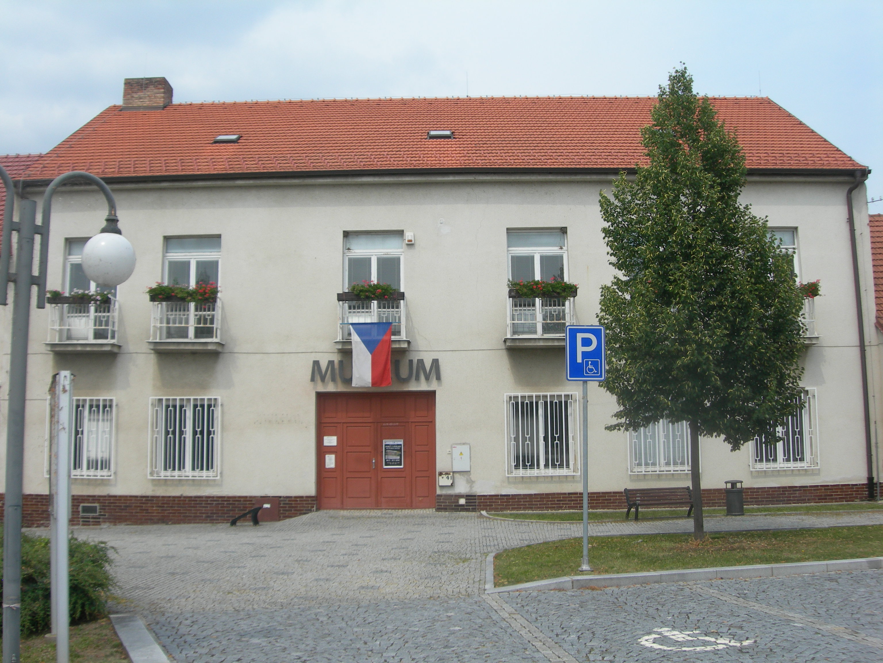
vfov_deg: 37.7
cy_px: 332
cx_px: 442
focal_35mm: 38
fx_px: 969
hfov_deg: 49.0
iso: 50
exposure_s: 1/462
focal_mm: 7.8
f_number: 4.8
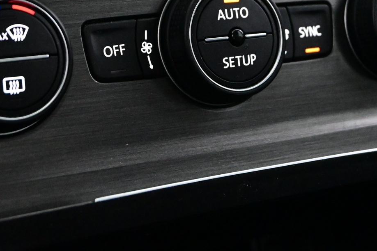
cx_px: 175
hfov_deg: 22.6
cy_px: 34
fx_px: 942
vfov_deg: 15.1
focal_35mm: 90
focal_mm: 34
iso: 9000
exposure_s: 1/50
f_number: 5
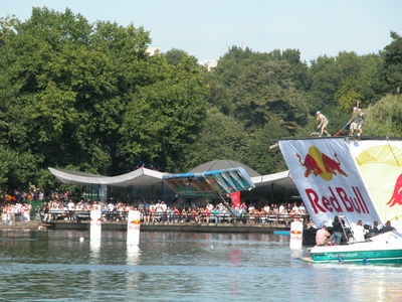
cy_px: 151
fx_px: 3089
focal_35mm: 266
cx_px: 201
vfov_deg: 5.6
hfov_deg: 7.4
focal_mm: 67.7
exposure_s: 1/221
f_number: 6.6
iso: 100
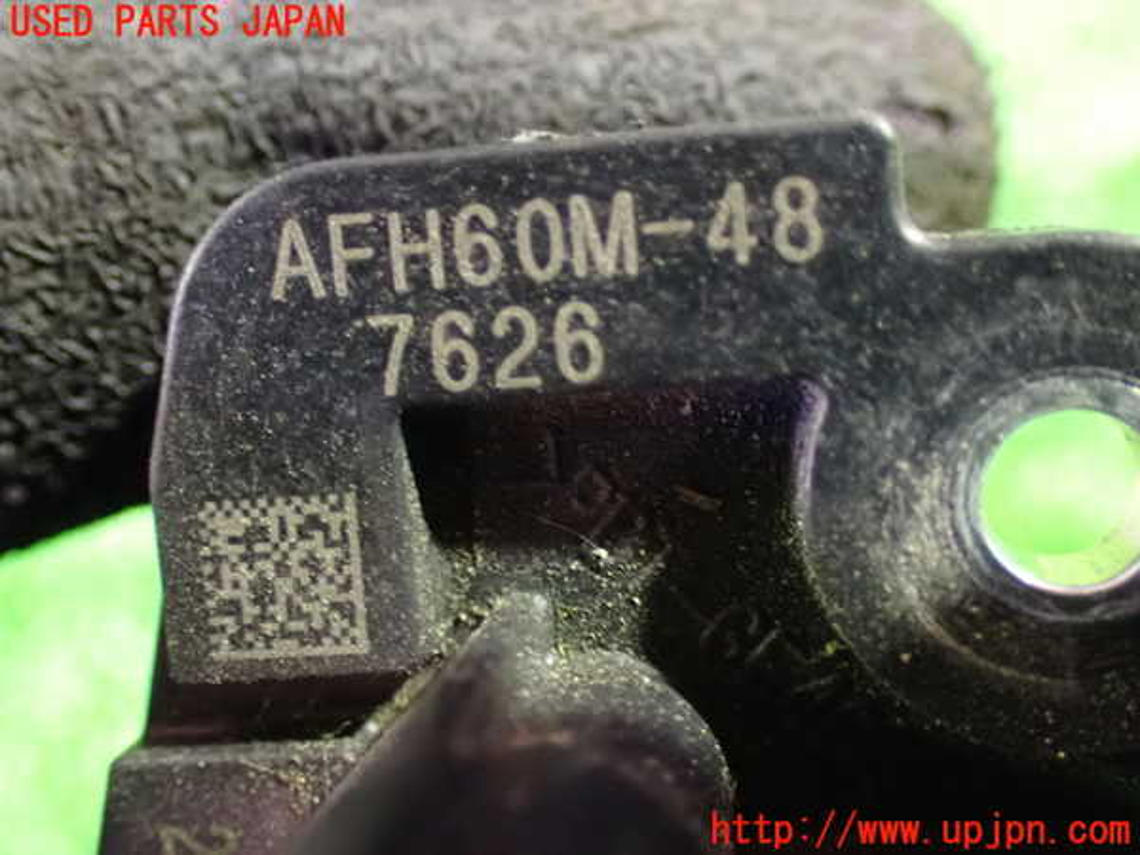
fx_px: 1647
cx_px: 570
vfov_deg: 29.1
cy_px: 428
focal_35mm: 50
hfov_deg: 38.2
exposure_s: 1/8
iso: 1600
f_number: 3.2
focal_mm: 9.01
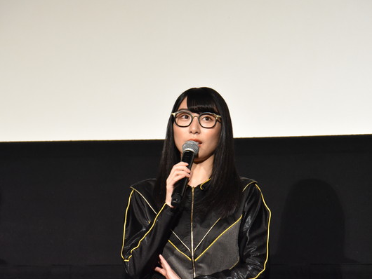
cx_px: 186
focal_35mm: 174
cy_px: 190
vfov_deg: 8.5
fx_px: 1871
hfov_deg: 11.4
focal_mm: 120
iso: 5000
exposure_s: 1/160
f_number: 5
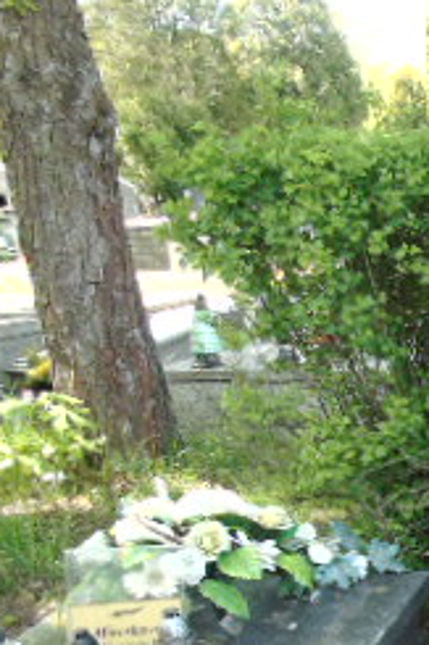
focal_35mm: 68
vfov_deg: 28.8
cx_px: 805
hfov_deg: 16.3
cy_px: 542
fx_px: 1217
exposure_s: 1/60
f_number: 3.4
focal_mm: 4.4
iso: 80
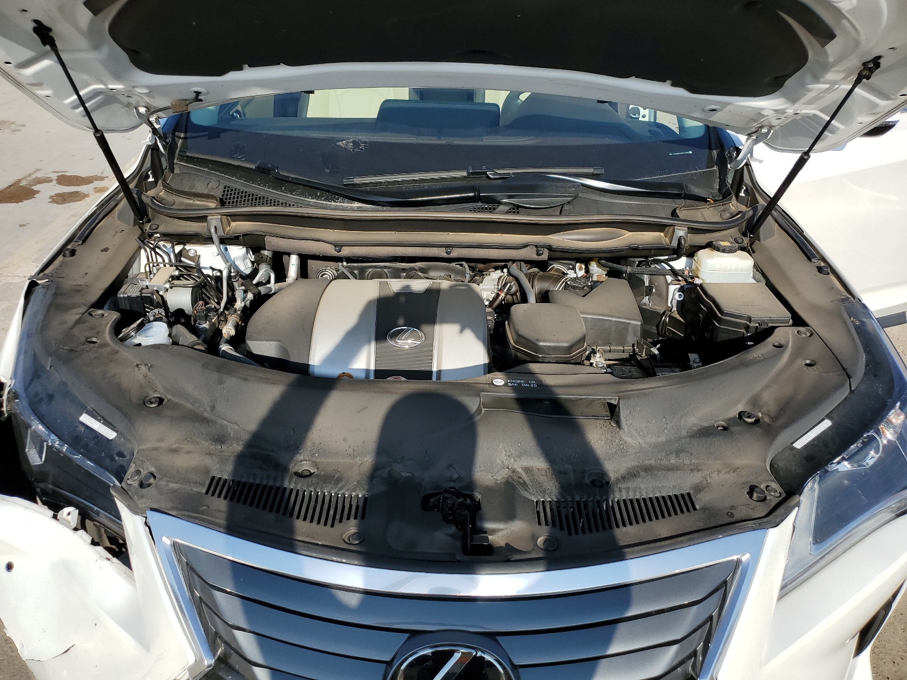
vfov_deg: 53.1
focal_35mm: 26
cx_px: 454
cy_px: 340
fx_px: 681
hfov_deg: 67.3
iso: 50
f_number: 1.5
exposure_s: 1/3333
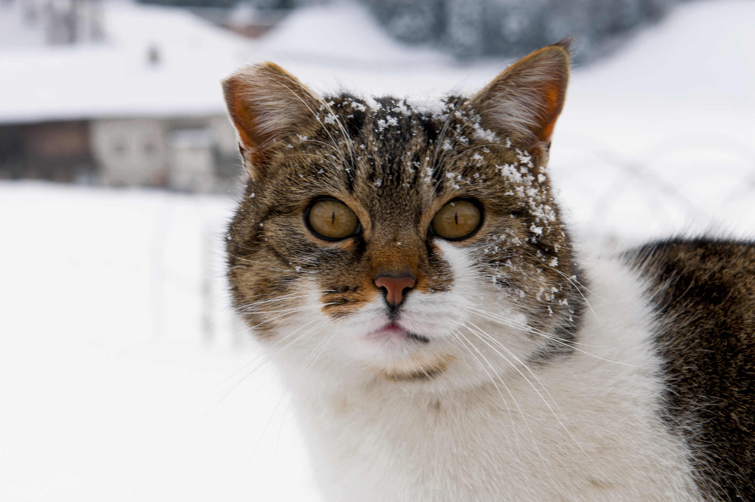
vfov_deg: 13.0
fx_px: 2199
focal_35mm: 105
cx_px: 378
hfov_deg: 19.5
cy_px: 251
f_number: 11
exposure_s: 1/80
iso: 100
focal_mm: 70
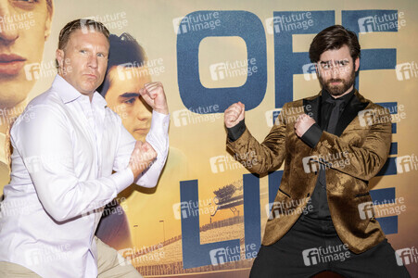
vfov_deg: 29.2
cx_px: 209
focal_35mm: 46
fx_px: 534
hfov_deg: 42.8
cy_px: 139
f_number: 4.5
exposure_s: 1/200
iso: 800
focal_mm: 46
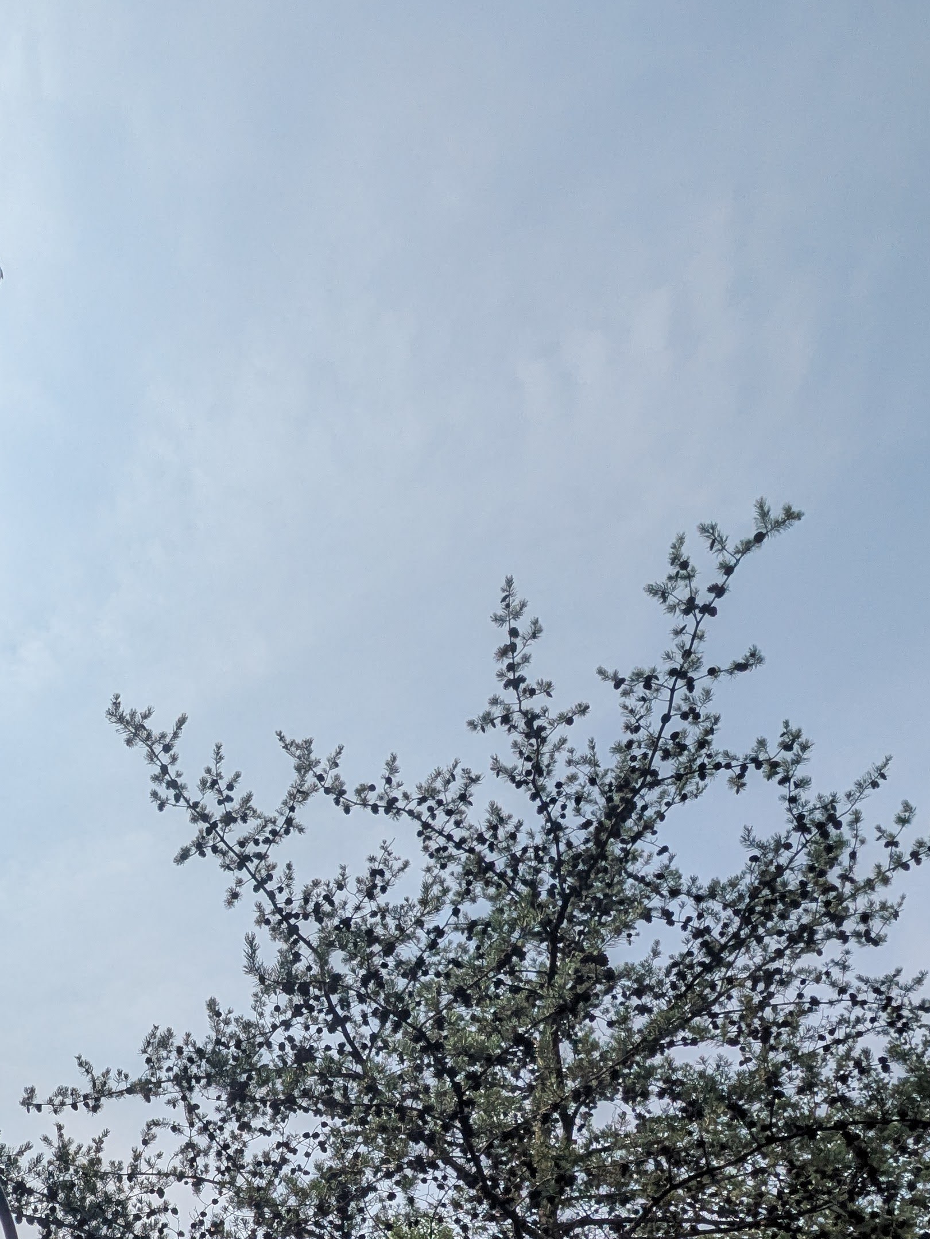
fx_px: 1074
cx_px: 165
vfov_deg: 52.3
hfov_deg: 44.2
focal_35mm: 30
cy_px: 1129
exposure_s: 1/4587
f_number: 2.2
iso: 49
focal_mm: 1.83
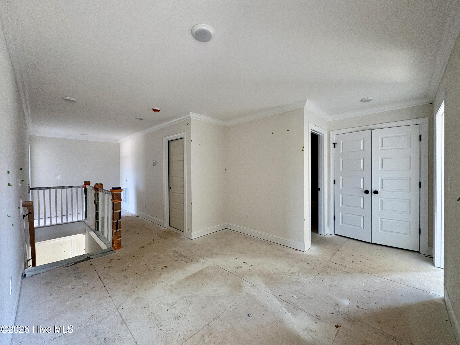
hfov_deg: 102.1
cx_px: 230
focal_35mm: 14
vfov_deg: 85.7
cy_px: 172
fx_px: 186
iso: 250
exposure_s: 1/84
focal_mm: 2.22
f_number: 2.2
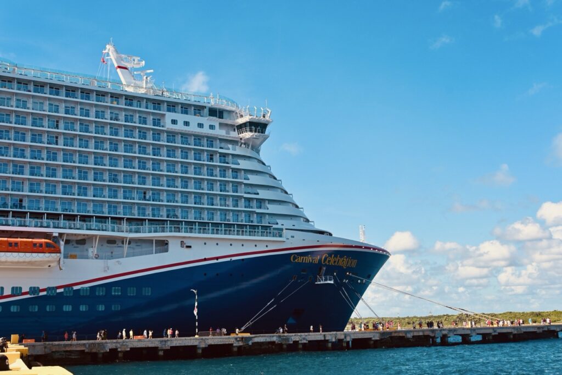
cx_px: 281
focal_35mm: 42
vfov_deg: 31.9
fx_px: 655
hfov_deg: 46.4
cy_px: 188
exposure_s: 1/400
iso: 100
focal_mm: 28
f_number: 7.1
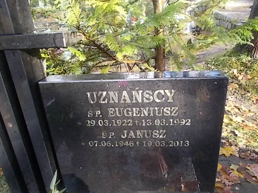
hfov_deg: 65.3
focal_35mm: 27
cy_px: 98
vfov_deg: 51.4
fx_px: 201
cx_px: 131
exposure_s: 1/40
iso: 80
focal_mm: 4.6
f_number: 3.2
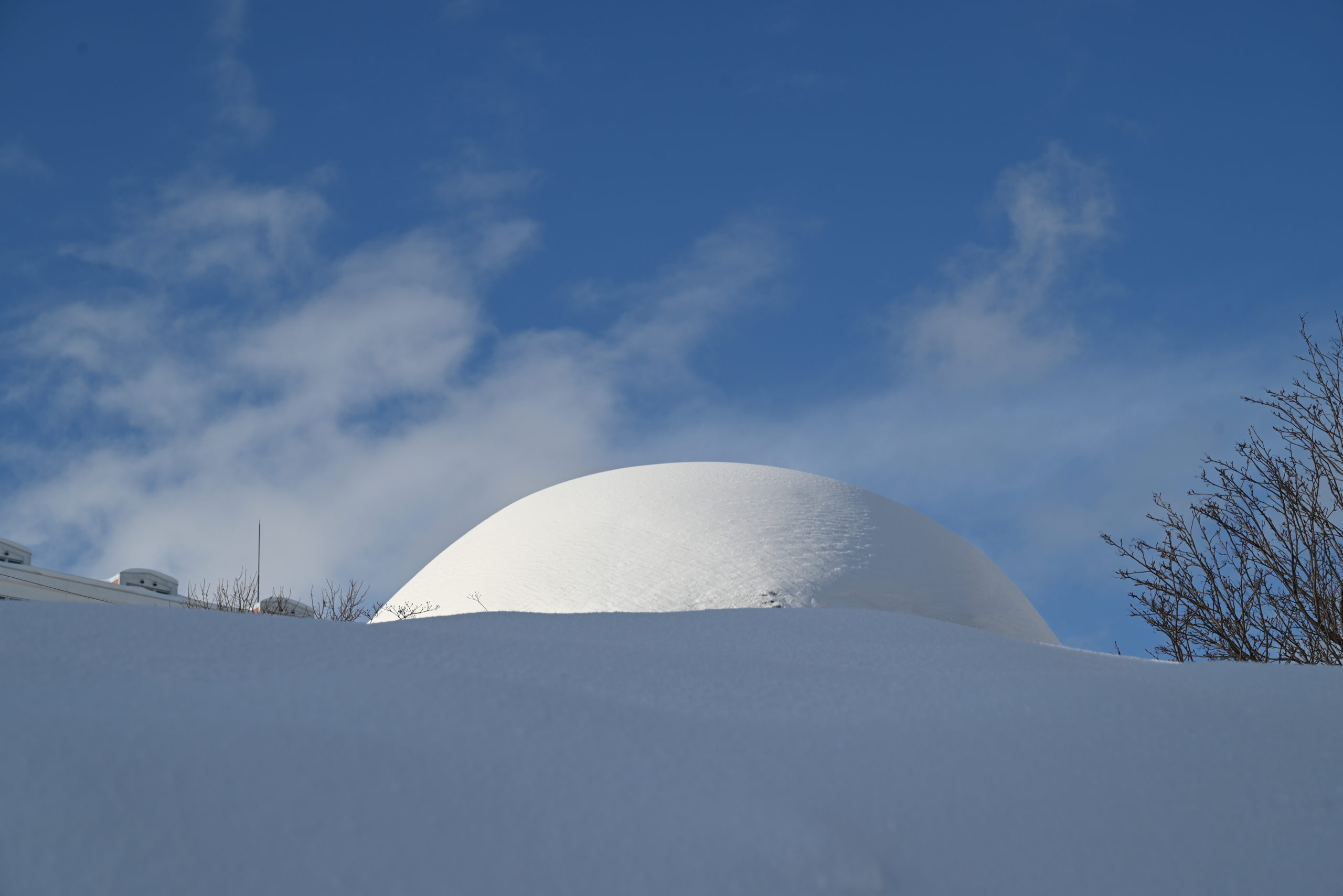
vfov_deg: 19.5
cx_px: 672
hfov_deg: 28.8
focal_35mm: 70
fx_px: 2612
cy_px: 448
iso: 100
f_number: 8
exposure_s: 1/500
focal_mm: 70
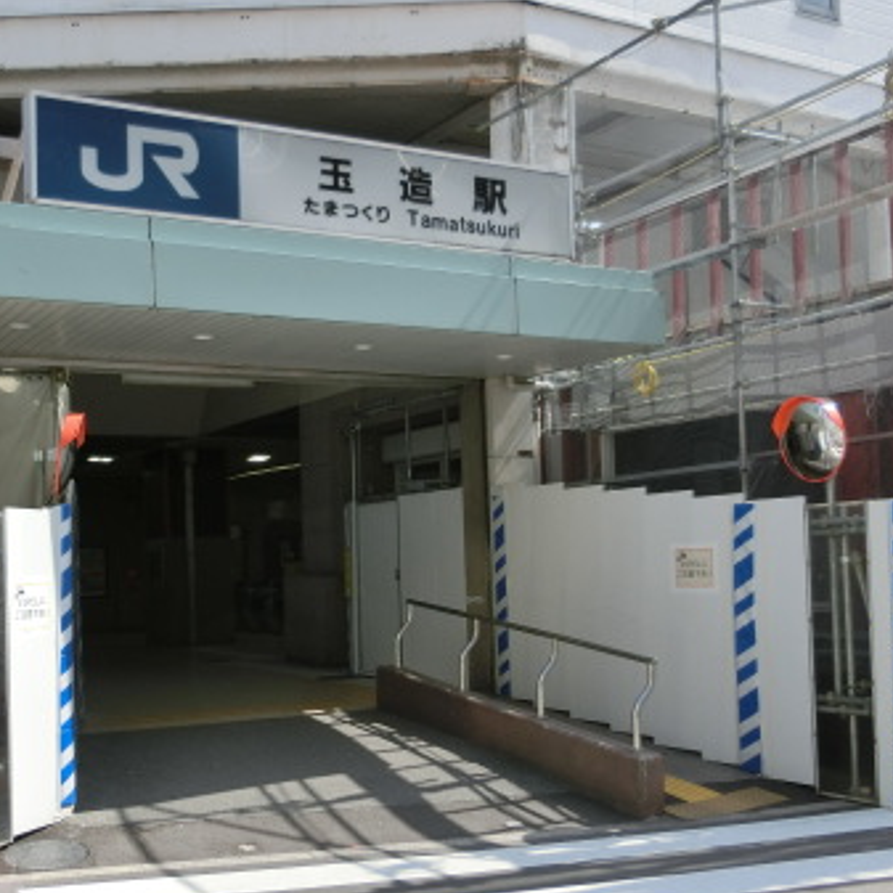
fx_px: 1226
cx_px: 273
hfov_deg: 39.4
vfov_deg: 39.8
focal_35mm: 42
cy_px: 546
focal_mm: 4.5
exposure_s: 1/640
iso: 80
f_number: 3.5
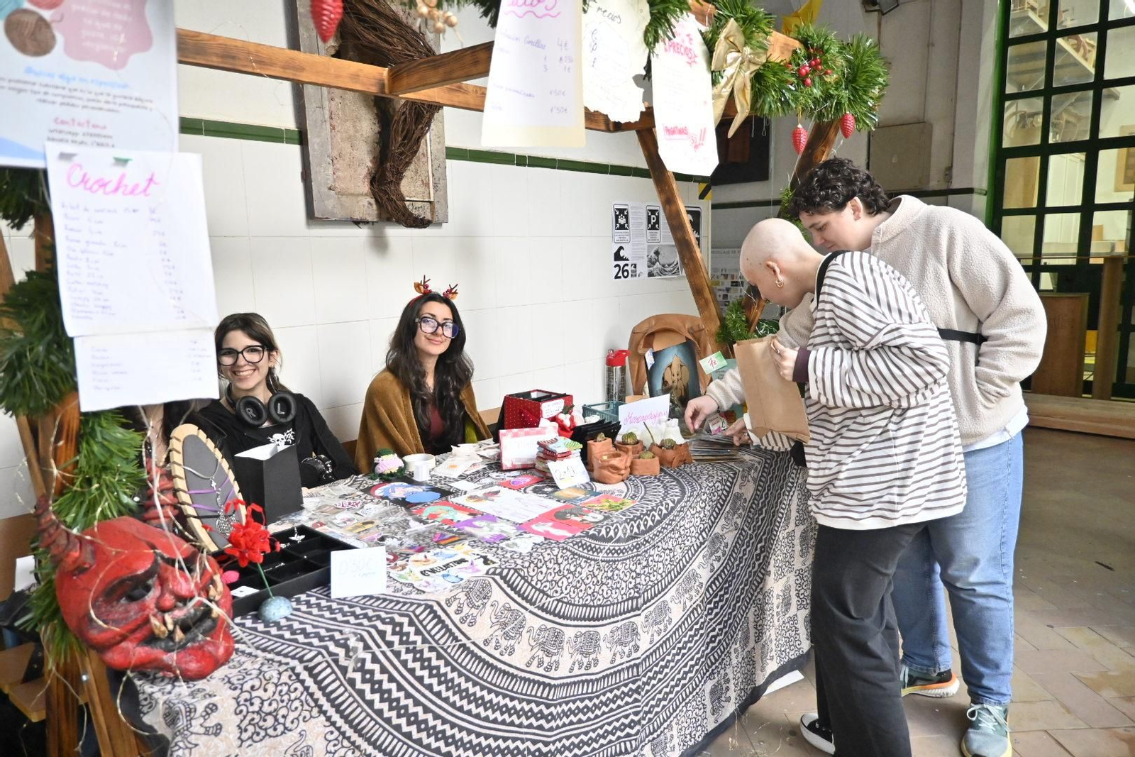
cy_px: 378
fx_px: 757
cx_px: 568
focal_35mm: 24
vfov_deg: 53.1
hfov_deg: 73.7
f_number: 3.5
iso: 3200
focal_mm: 16
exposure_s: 1/250
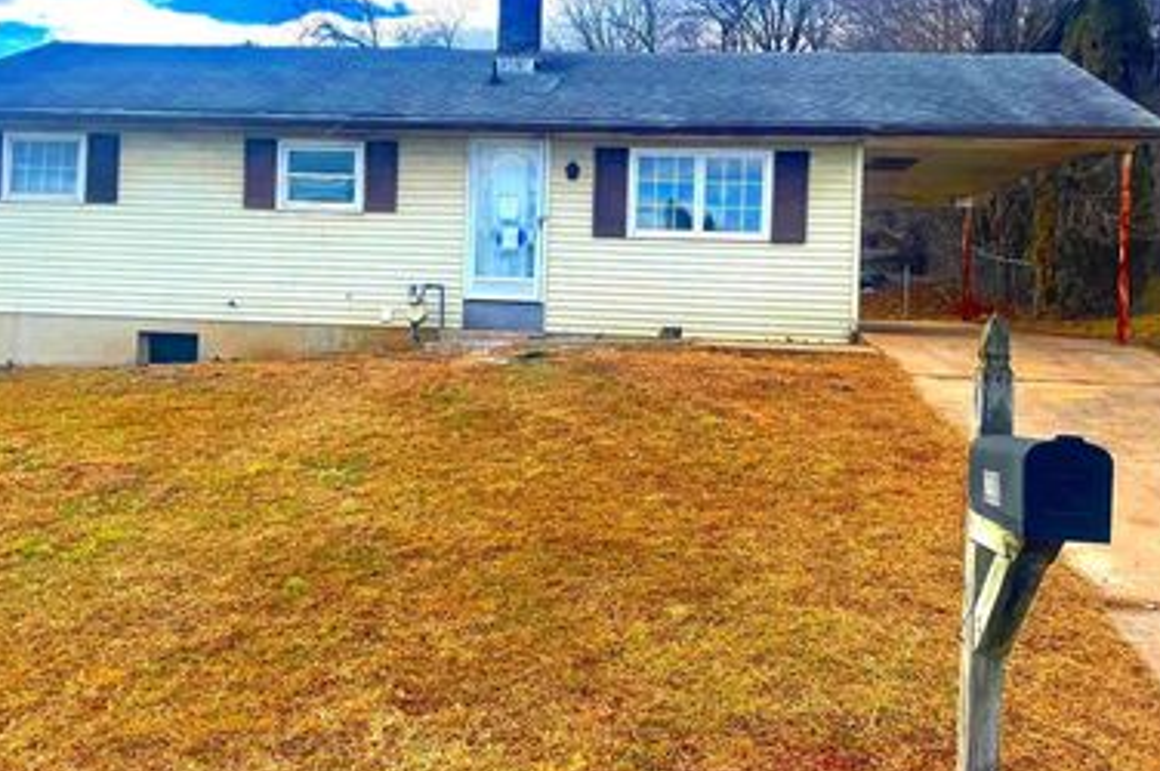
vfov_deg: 36.6
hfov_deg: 53.1
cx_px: 549
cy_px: 301
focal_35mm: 36
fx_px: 1159
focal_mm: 5.1
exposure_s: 1/1558
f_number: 1.6
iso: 50
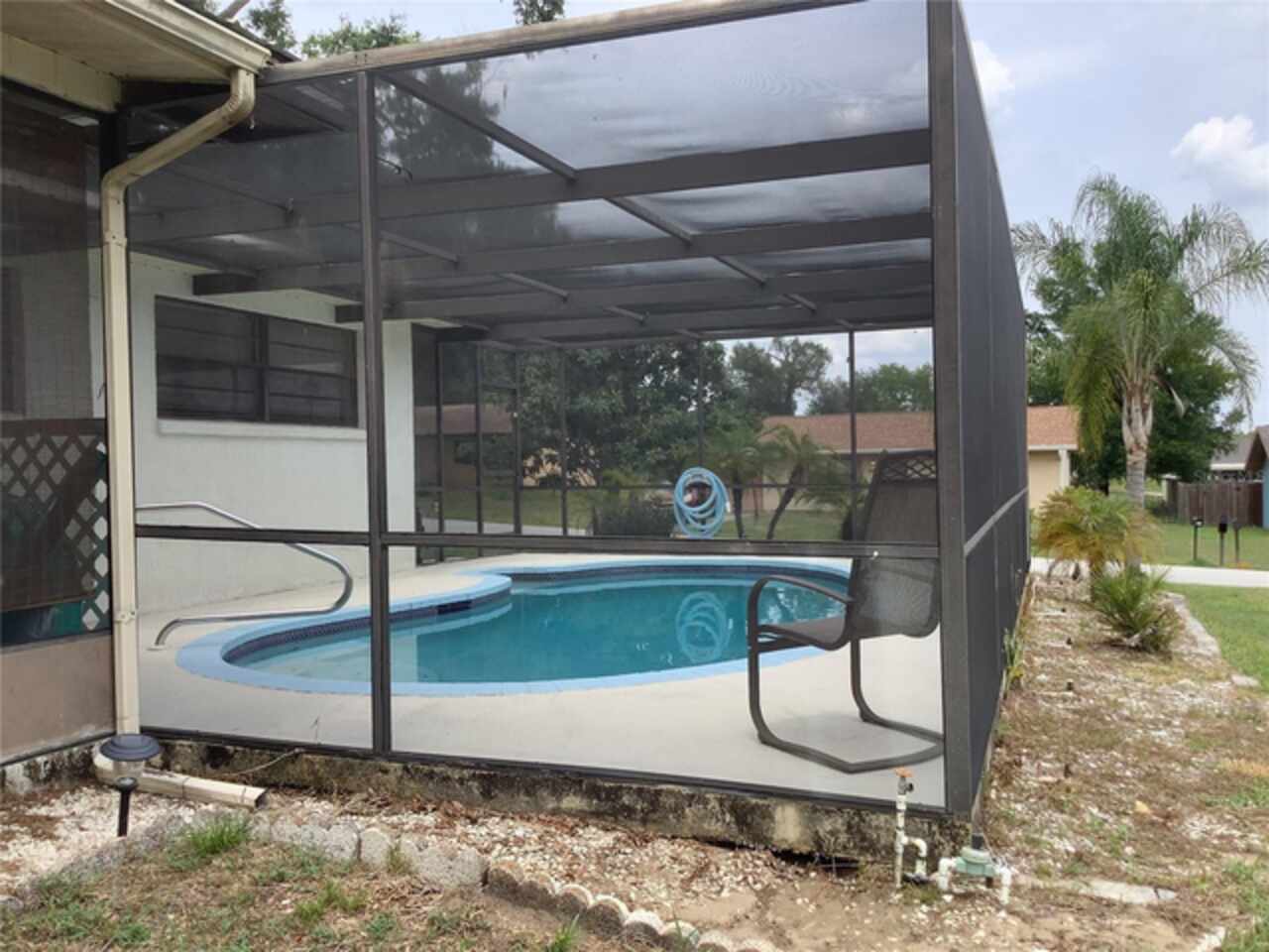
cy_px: 476
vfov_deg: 45.4
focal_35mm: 31
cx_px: 634
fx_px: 1136
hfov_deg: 58.4
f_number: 2.4
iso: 25
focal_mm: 3.3
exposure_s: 1/491
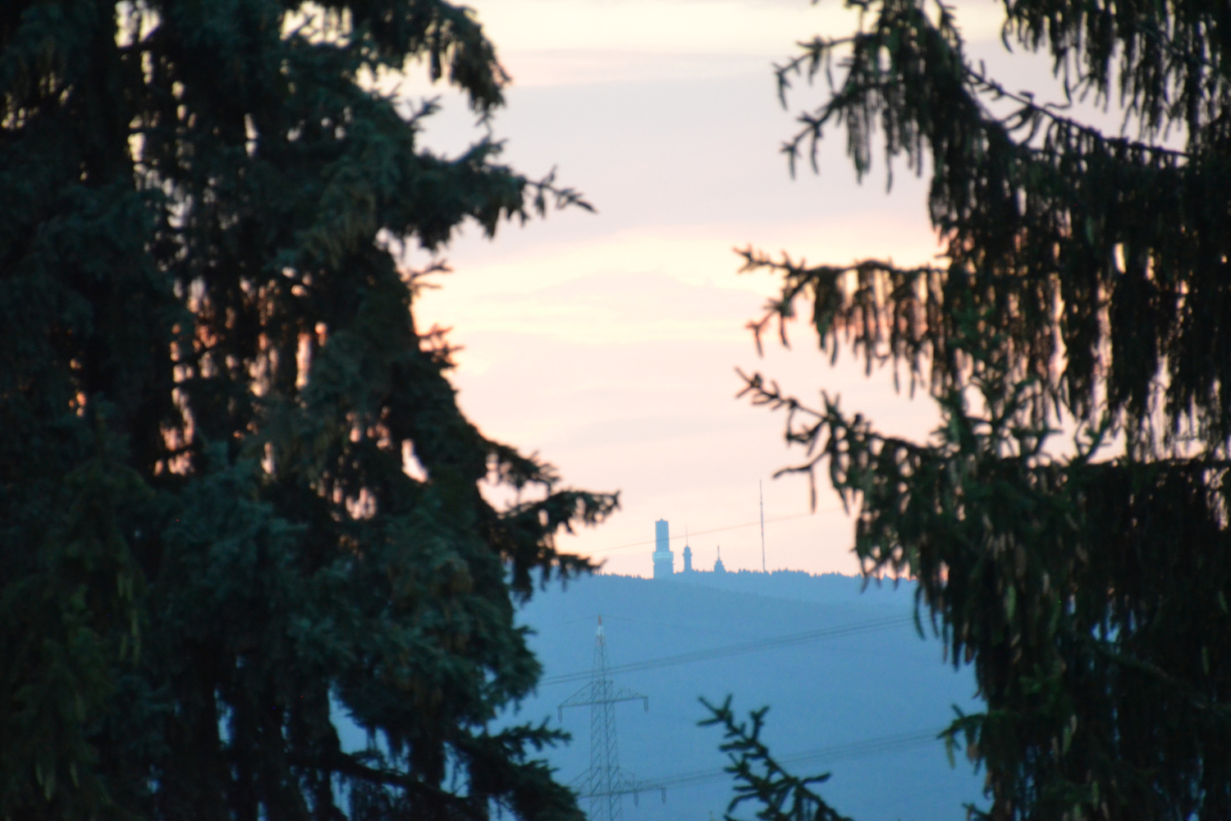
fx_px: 13848
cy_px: 410
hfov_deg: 5.1
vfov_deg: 3.4
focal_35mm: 405
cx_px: 616
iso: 3200
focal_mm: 270
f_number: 6.3
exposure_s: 1/125
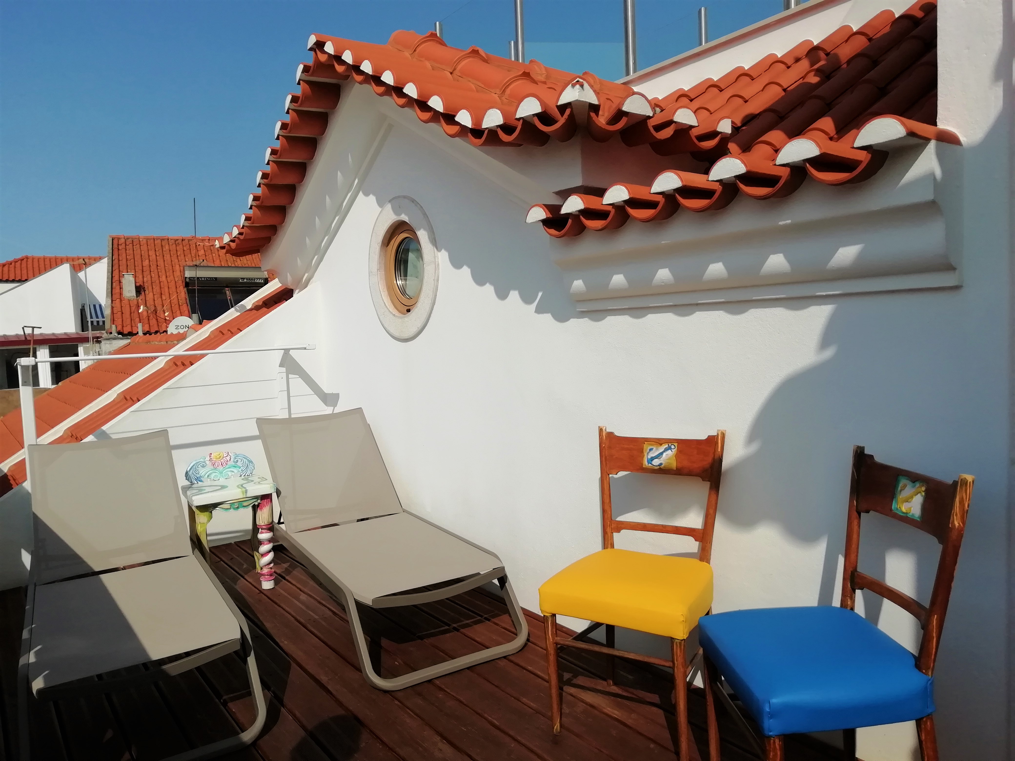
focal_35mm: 26
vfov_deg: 53.1
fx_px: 762
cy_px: 380
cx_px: 508
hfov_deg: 67.3
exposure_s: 1/3953
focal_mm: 3.46
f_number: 2.2
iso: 50
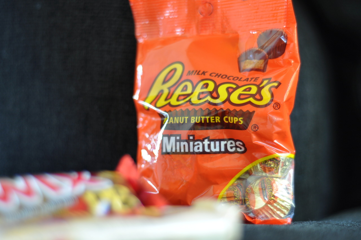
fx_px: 751
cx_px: 180
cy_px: 120
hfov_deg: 27.0
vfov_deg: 18.1
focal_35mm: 75
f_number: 1.8
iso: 200
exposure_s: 1/40
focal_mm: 50
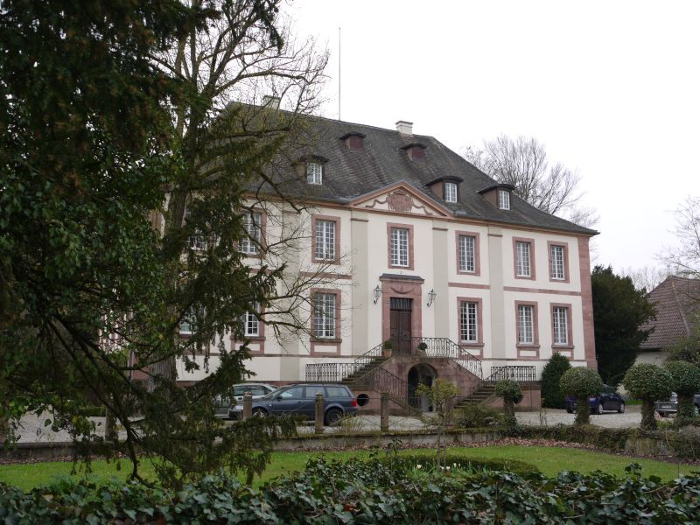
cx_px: 350
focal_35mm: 36
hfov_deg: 51.4
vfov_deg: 39.7
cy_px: 262
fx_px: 728
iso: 100
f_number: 5.6
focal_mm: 18
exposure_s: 1/250
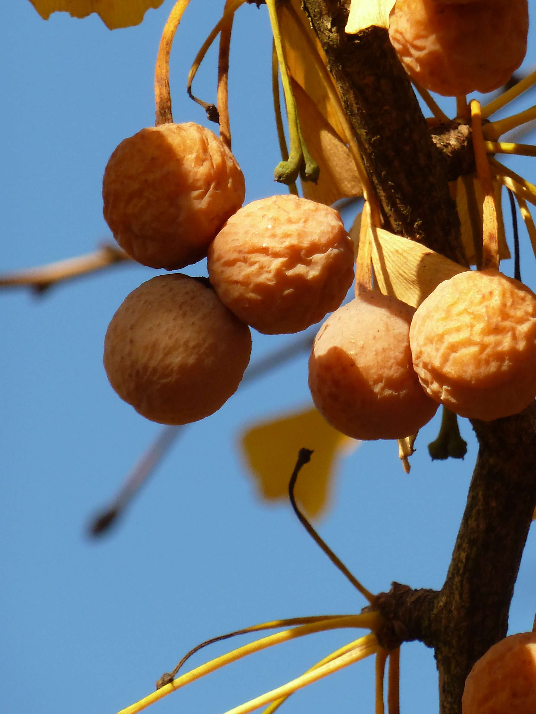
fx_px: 9457
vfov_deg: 4.3
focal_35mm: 458
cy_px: 316
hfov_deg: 3.2
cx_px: 308
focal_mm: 49.2
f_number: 4.9
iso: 160
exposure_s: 1/250
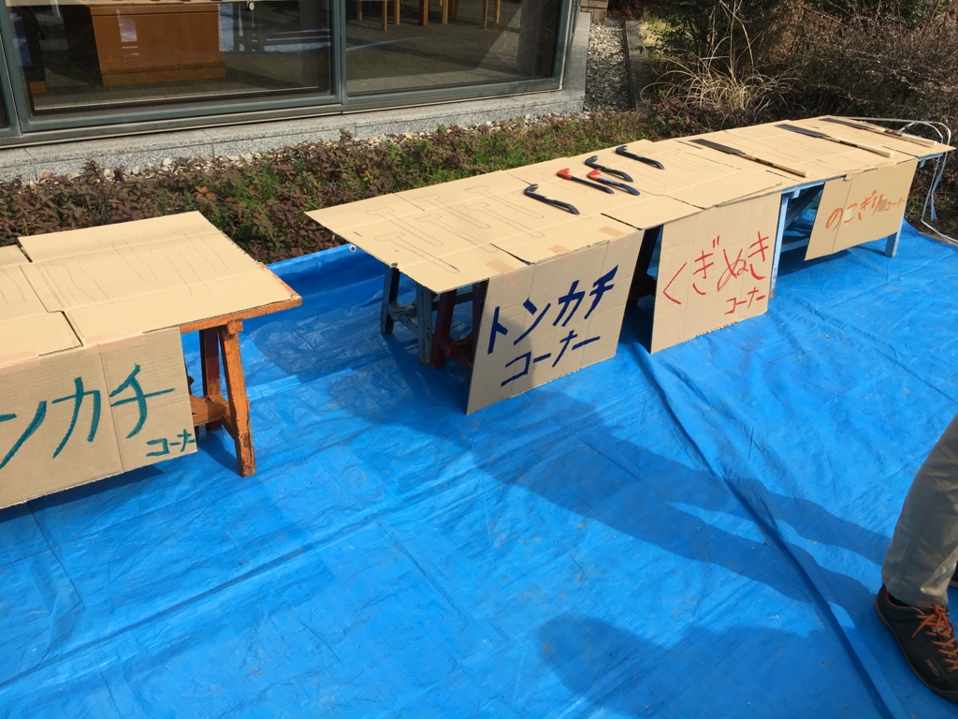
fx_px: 803
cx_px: 479
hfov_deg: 61.7
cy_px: 360
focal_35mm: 29
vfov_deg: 48.2
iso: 25
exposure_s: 1/1282
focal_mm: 4.15
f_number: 2.2
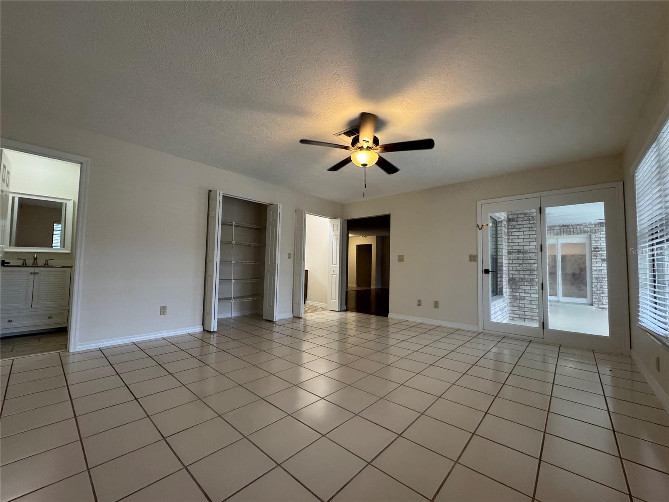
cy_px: 251
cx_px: 334
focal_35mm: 14
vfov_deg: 85.7
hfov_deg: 102.1
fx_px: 271
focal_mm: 2.22
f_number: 2.2
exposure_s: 1/120
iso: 320
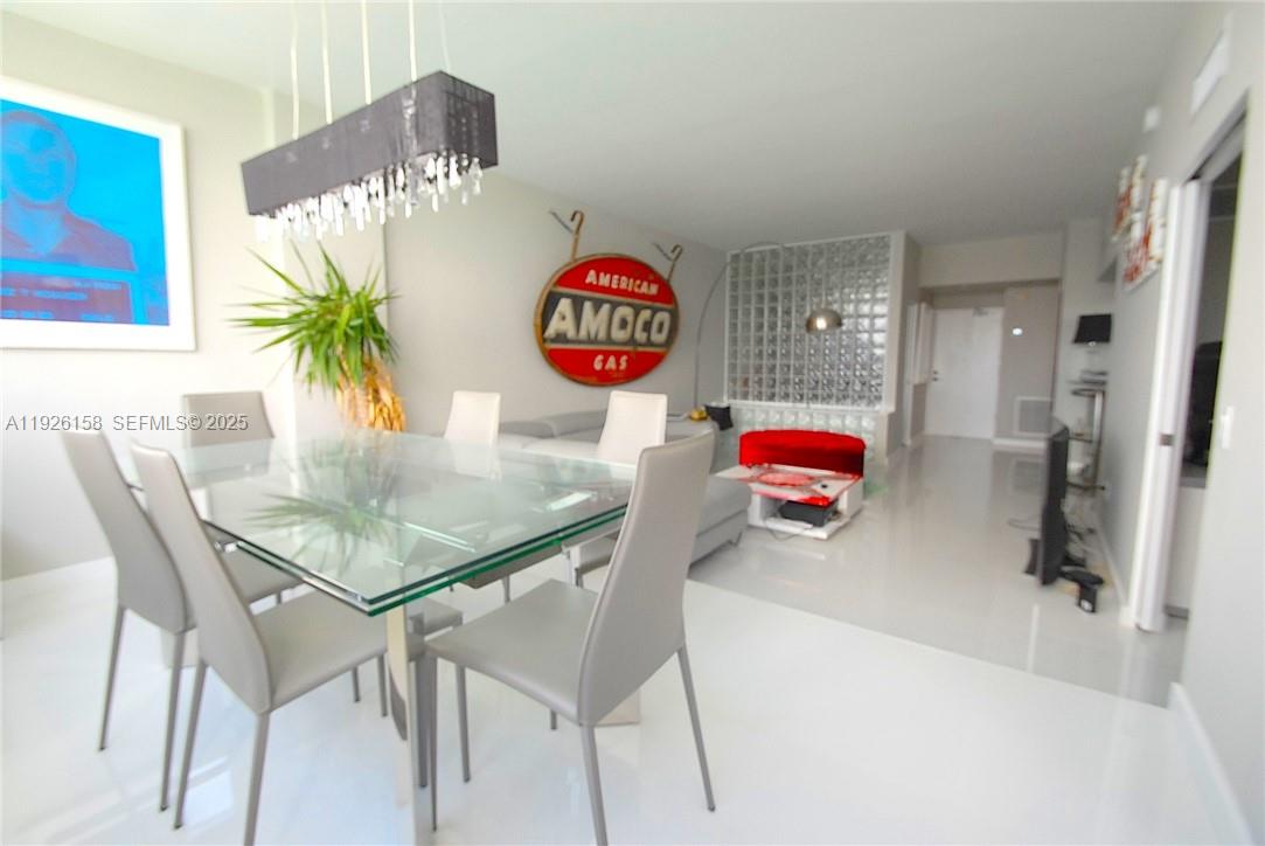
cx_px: 632
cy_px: 423
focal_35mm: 15
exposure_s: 1/100
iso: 400
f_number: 5.6
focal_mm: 10
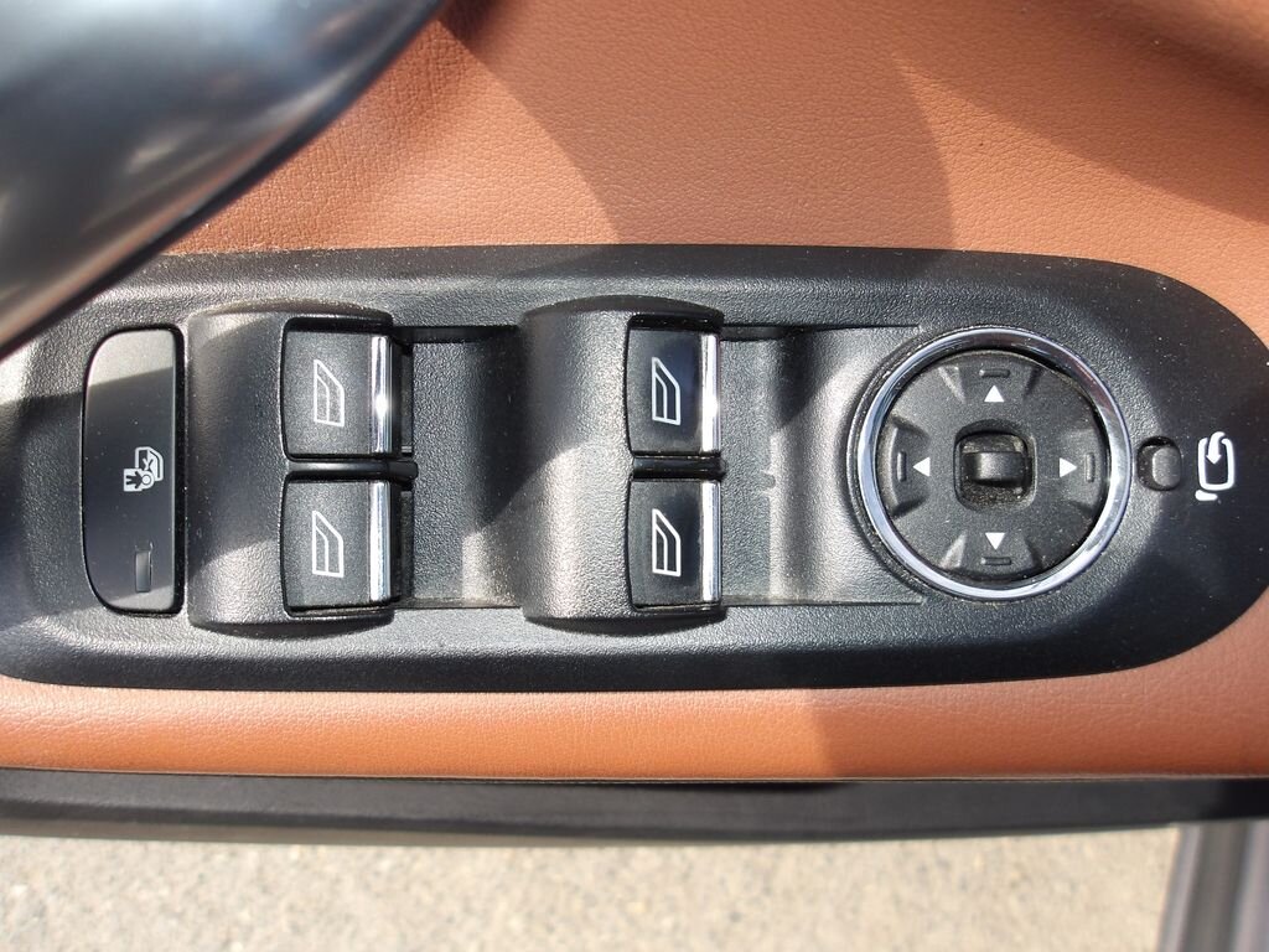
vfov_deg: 51.4
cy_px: 476
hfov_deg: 65.3
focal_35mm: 27
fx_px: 990
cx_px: 634
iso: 100
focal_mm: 4.9
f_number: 3
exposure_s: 1/280
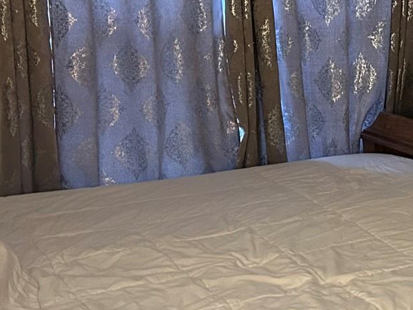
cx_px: 468
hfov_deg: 21.7
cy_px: 142
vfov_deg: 17.4
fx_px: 1015
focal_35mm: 85
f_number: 1.5
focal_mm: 5.7
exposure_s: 1/40
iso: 640
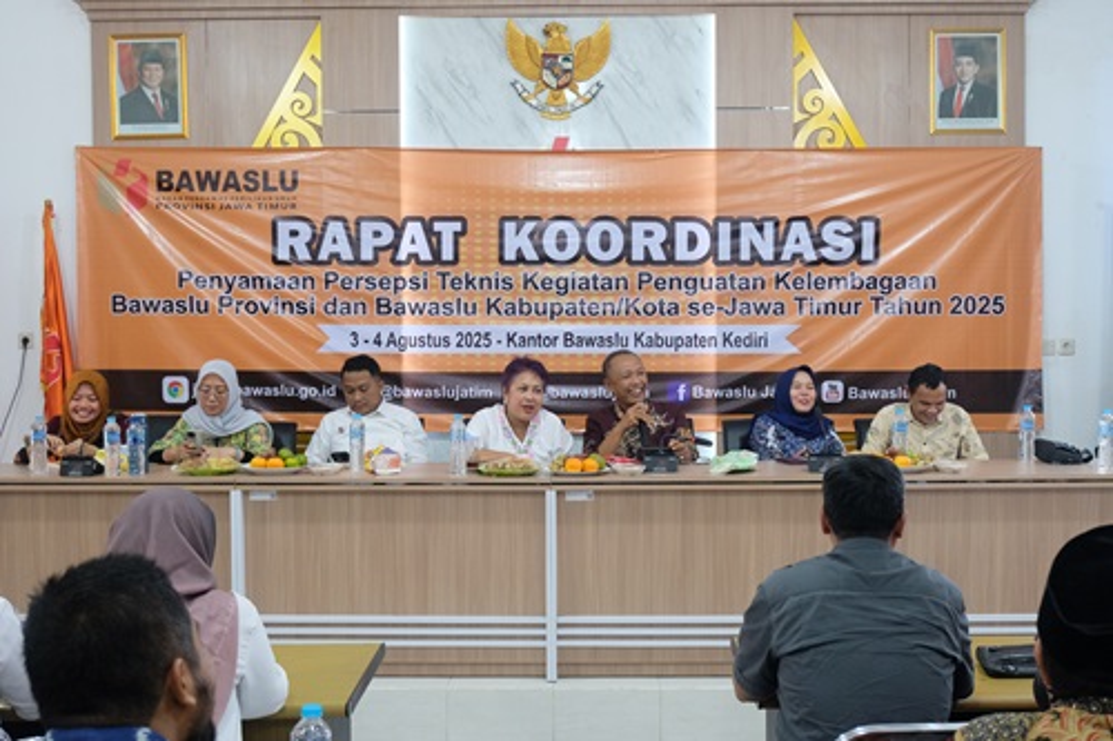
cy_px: 370
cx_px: 556
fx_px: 1298
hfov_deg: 46.4
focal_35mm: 42
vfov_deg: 31.9
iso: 2500
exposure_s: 1/30
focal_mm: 28
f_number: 4.5
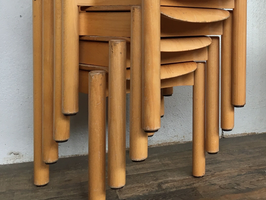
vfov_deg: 26.5
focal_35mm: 54
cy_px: 39
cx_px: 238
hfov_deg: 33.7
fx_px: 415
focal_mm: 4.15
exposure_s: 1/33
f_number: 2.2
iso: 80
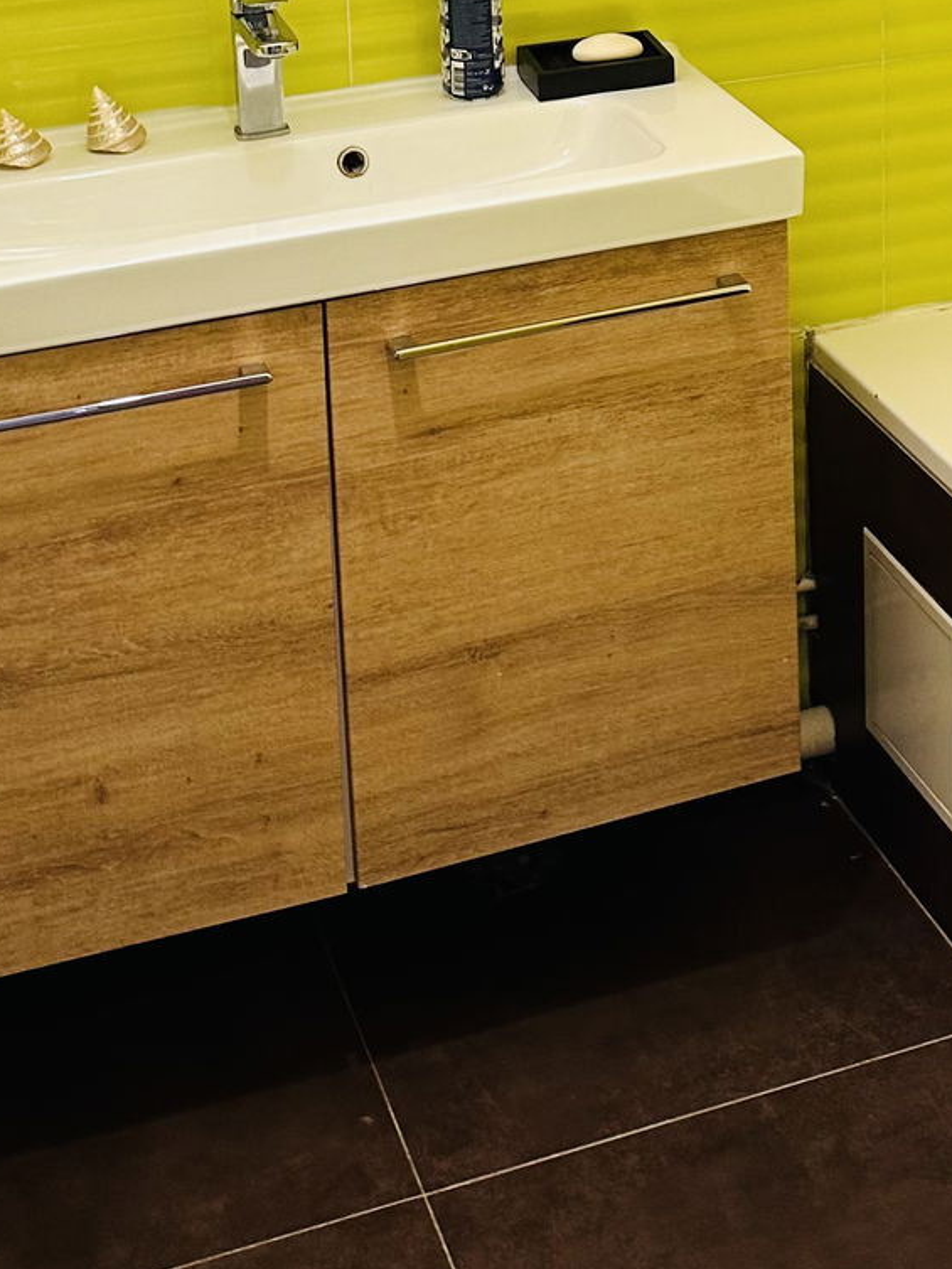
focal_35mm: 68
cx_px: 758
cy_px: -218
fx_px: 2493
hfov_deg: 21.4
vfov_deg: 25.8
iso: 160
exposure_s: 1/50
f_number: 1.78
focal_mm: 6.86
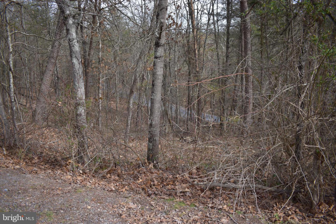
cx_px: 168
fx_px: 252
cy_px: 112
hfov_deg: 67.4
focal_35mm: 27
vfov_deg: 47.9
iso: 140
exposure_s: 1/500
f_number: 3.5
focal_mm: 18
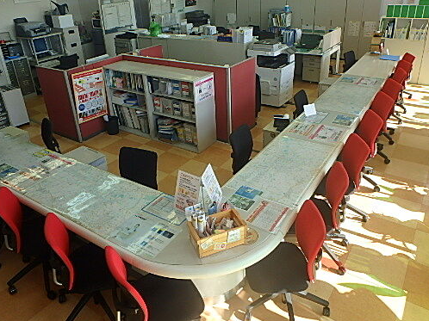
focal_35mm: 27
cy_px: 137
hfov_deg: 65.3
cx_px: 213
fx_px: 334
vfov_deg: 51.1
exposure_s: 1/200
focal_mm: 3.7
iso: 125
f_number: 3.5
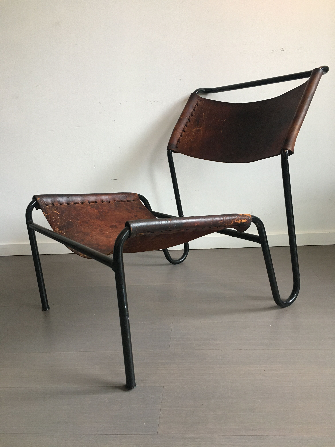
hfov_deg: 48.2
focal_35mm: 29
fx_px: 374
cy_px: 224
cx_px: 168
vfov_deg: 61.7
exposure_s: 1/33
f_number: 2.2
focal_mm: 4.15
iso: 160
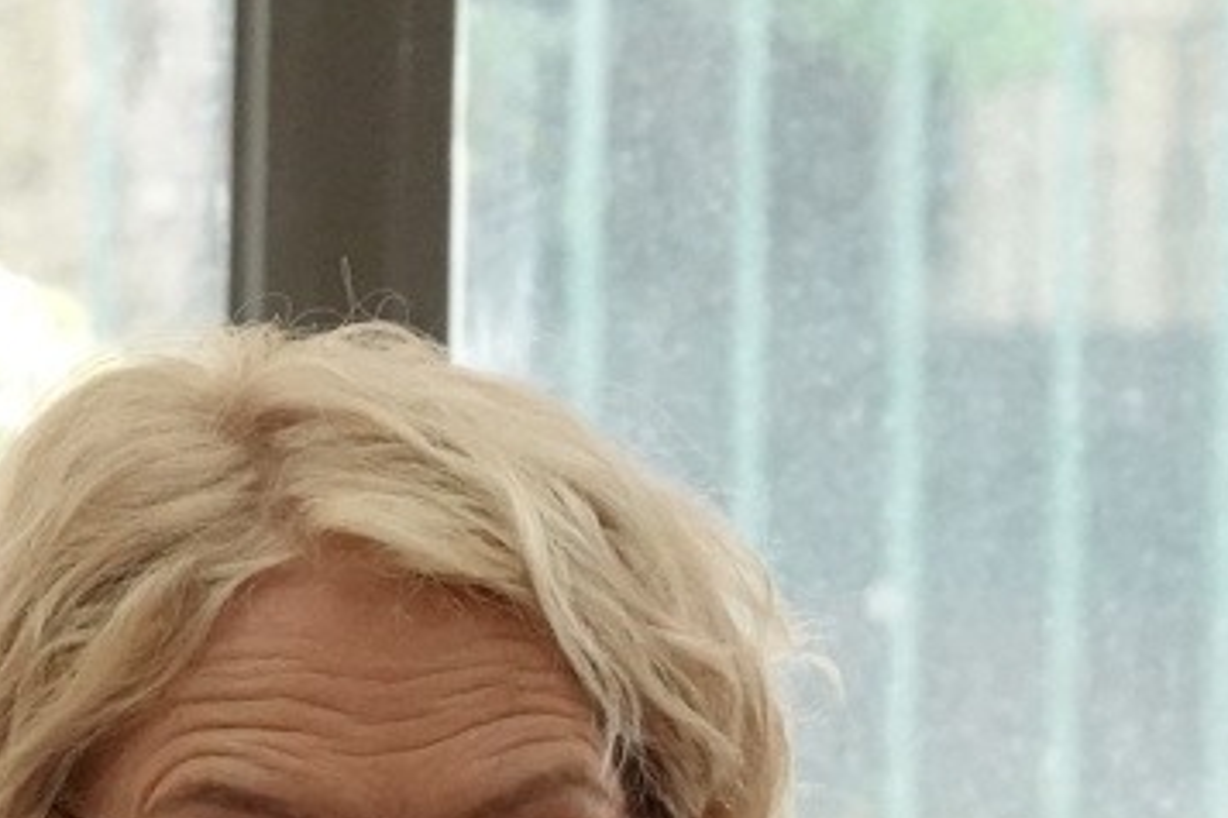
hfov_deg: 3.7
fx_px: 19101
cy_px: 1435
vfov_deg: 2.4
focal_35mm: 560
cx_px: 795
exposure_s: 1/1000
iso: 2000
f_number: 4
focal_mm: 49.51
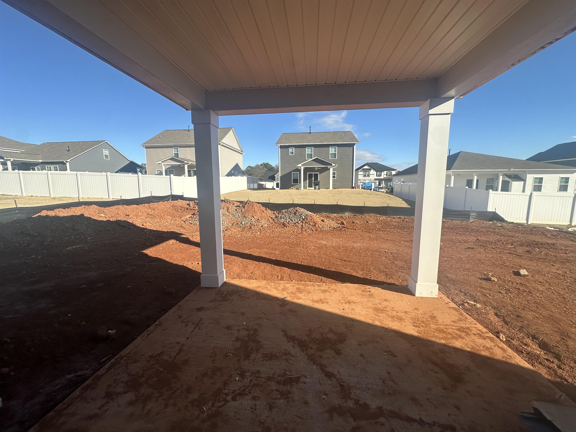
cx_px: 288
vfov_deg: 85.7
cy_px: 216
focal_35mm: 14
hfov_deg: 102.1
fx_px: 233
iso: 50
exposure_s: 1/1618
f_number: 2.2
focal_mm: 2.22
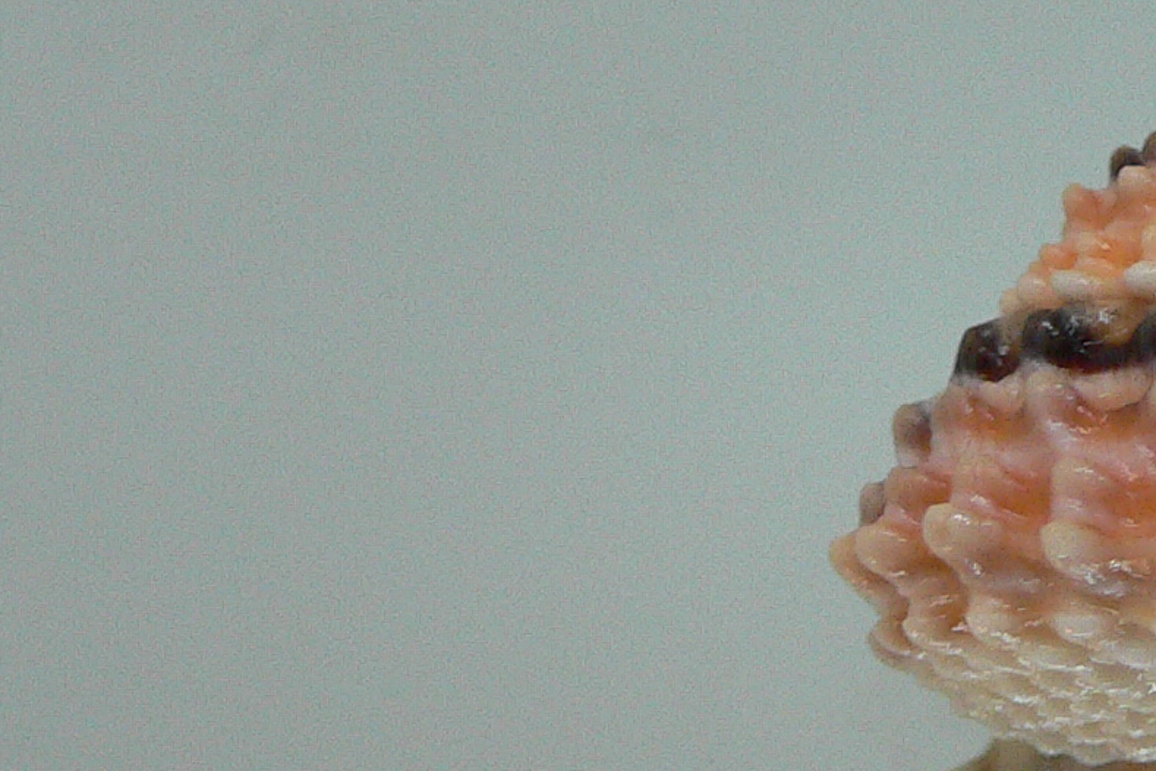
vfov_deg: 14.7
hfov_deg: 20.8
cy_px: 419
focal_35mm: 93
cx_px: 1291
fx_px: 2986
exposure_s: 1/60
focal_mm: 4.6
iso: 200
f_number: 2.8
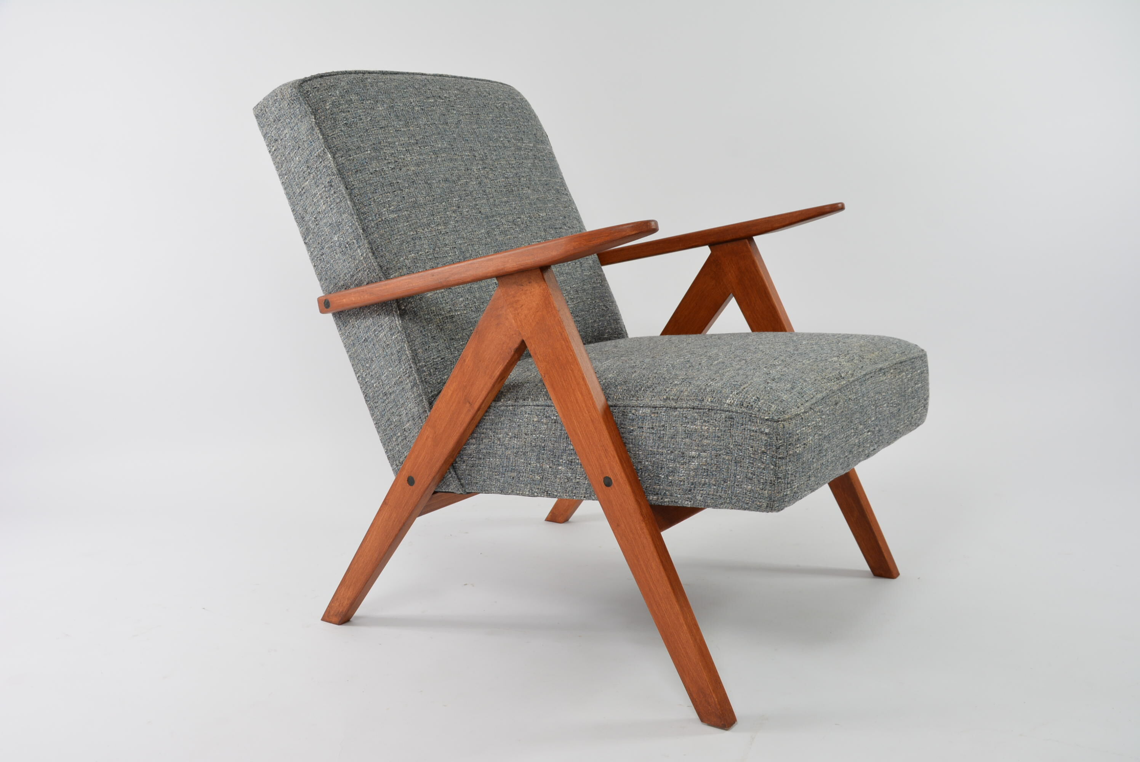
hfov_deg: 53.1
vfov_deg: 36.9
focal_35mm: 36
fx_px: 1141
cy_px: 381
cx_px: 570
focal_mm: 24
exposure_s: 1/60
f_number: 7.1
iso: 400
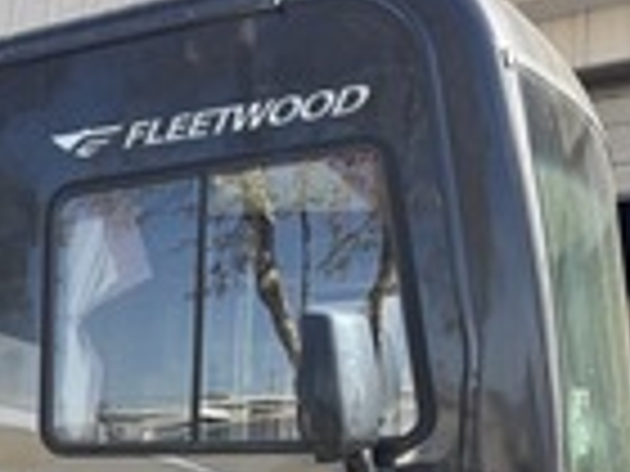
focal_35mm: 60
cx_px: -130
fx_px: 1092
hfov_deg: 28.0
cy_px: 551
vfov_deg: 22.7
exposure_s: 1/802
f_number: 1.78
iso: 80
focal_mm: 6.76
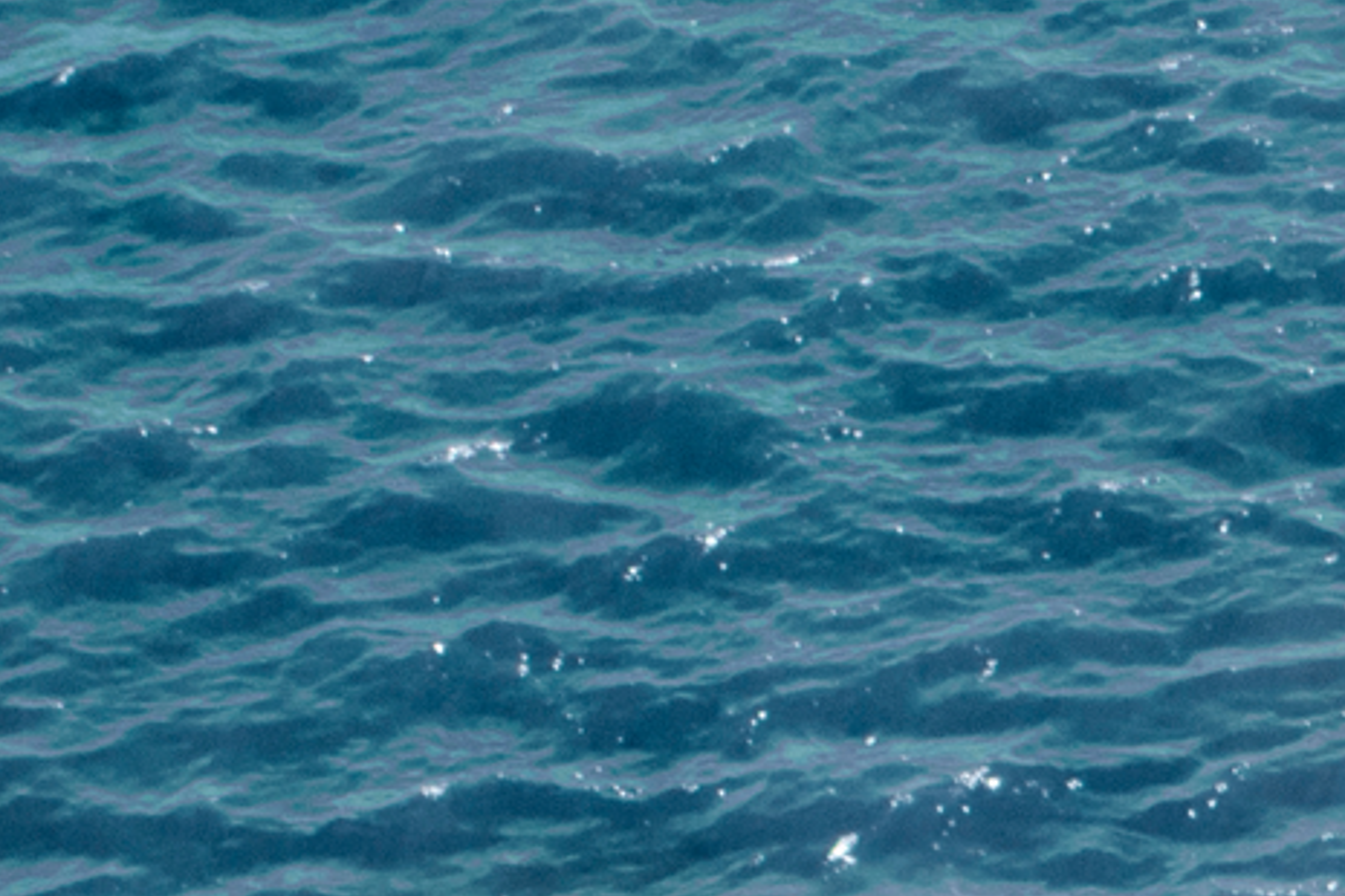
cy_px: 2306
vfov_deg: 7.8
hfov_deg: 11.4
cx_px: 2765
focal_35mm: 161
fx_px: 6015
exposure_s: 1/100
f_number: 14
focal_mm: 20
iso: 200
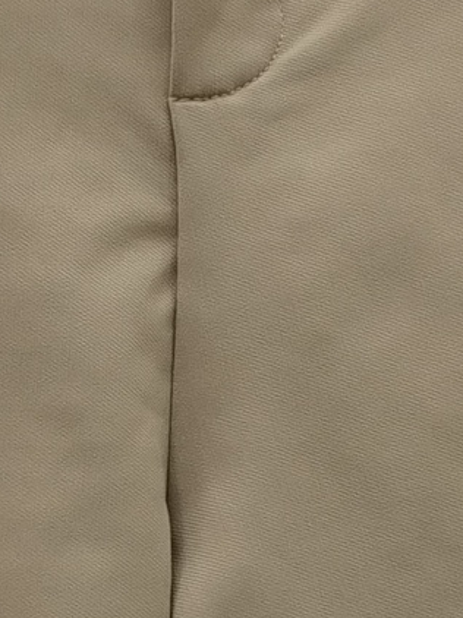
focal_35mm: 165
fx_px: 2946
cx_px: 133
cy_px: 546
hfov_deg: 9.0
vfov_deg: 11.9
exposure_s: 1/120
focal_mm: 4.75
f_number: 1.8
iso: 206
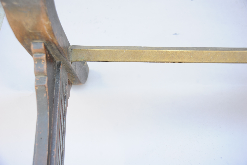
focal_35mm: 35
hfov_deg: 54.5
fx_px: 240
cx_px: 124
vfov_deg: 37.8
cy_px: 82
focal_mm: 35
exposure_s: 1/50
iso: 200
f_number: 4.5
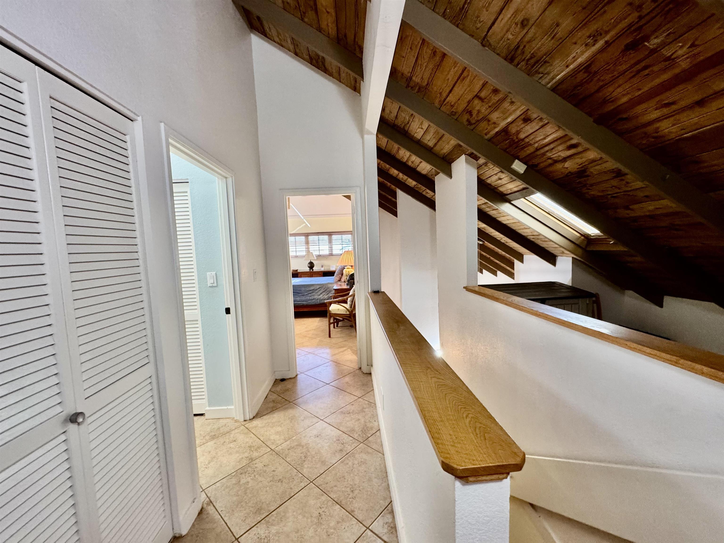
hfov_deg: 102.1
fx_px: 293
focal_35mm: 14
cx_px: 362
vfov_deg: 85.7
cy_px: 272
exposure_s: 1/60
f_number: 2.2
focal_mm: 2.22
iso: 320
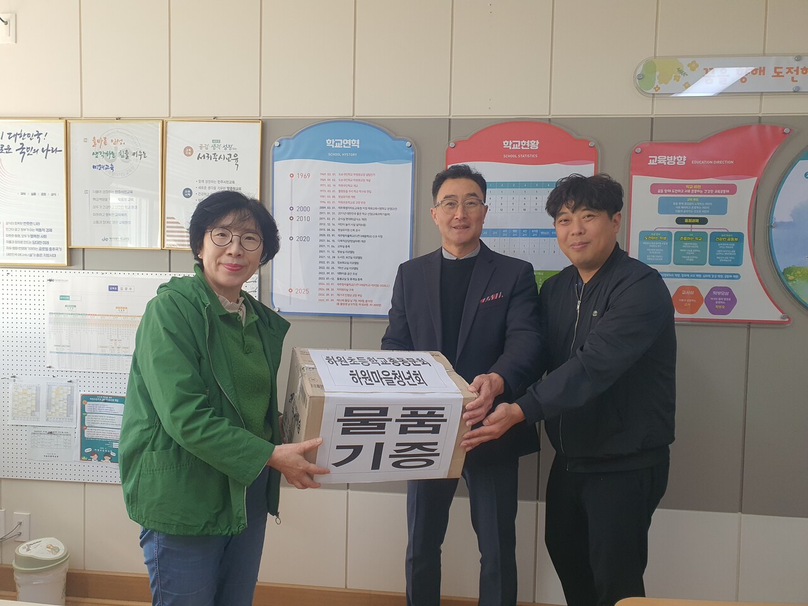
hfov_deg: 67.3
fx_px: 607
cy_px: 303
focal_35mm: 26
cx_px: 404
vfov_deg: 53.1
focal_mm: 4.3
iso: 160
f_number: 2.4
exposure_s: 1/120
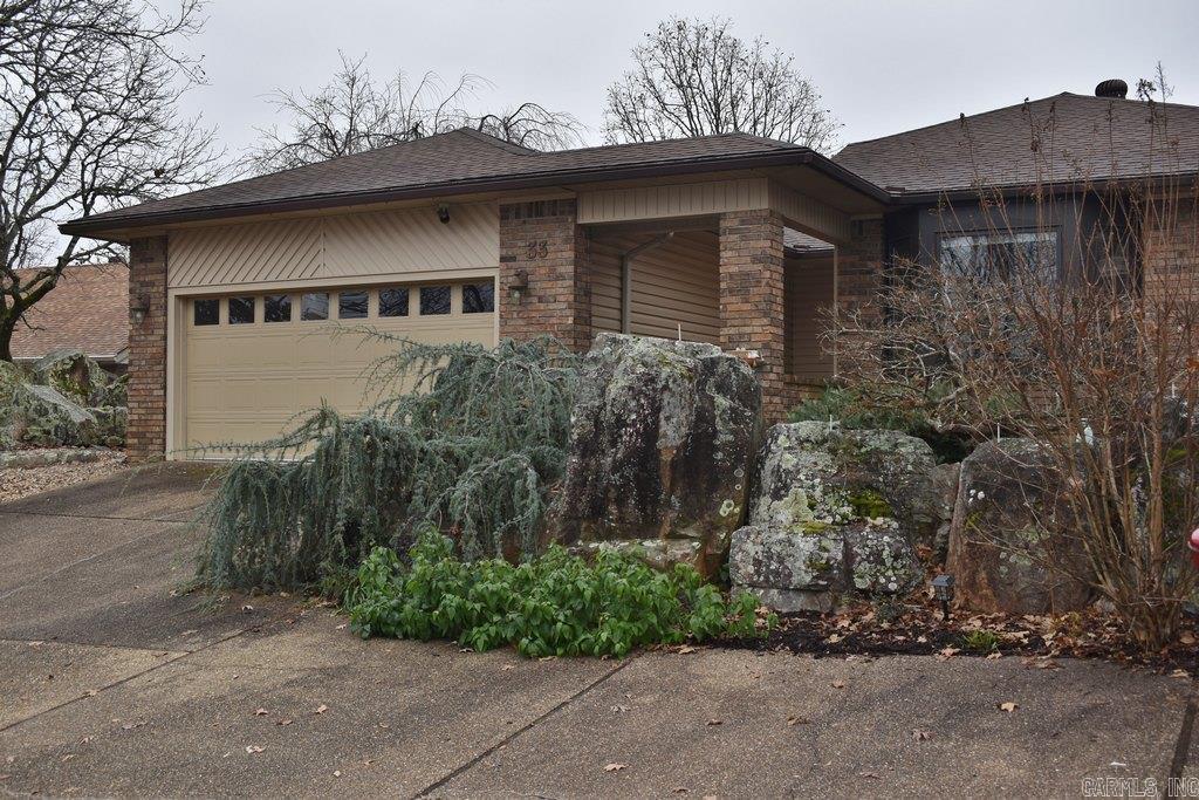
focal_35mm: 40
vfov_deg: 33.0
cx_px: 600
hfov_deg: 47.9
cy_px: 400
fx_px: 1349
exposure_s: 1/160
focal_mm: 27
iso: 100
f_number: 5.6
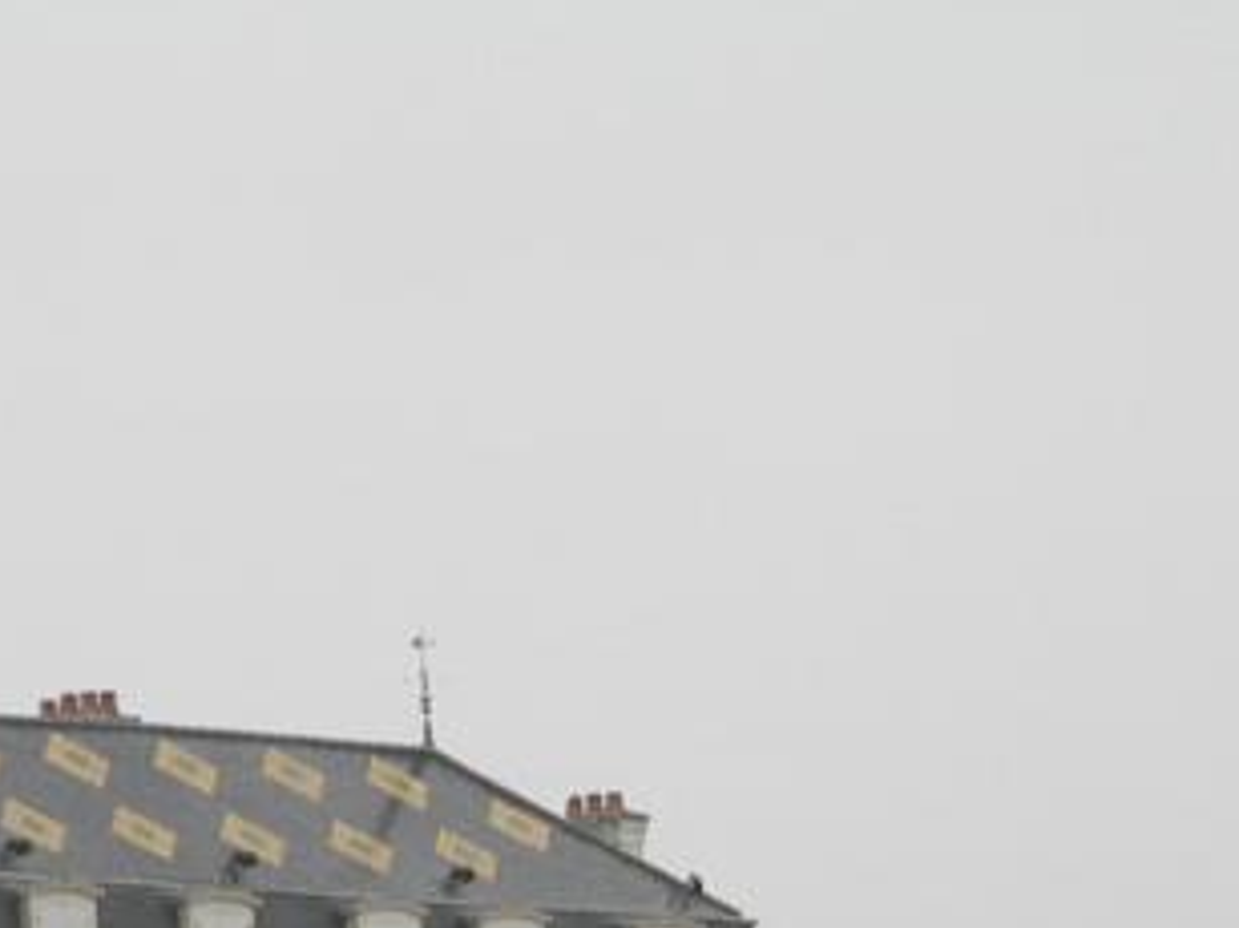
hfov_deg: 7.2
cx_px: 500
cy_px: 1190
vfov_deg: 5.4
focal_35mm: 274
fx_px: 9803
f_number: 4.7
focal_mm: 19
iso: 80
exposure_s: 1/67.3
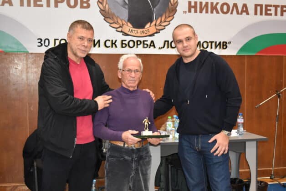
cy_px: 96
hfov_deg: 35.0
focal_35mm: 57
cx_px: 143
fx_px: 453
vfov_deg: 23.8
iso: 1600
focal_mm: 38
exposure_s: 1/60
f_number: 5.6
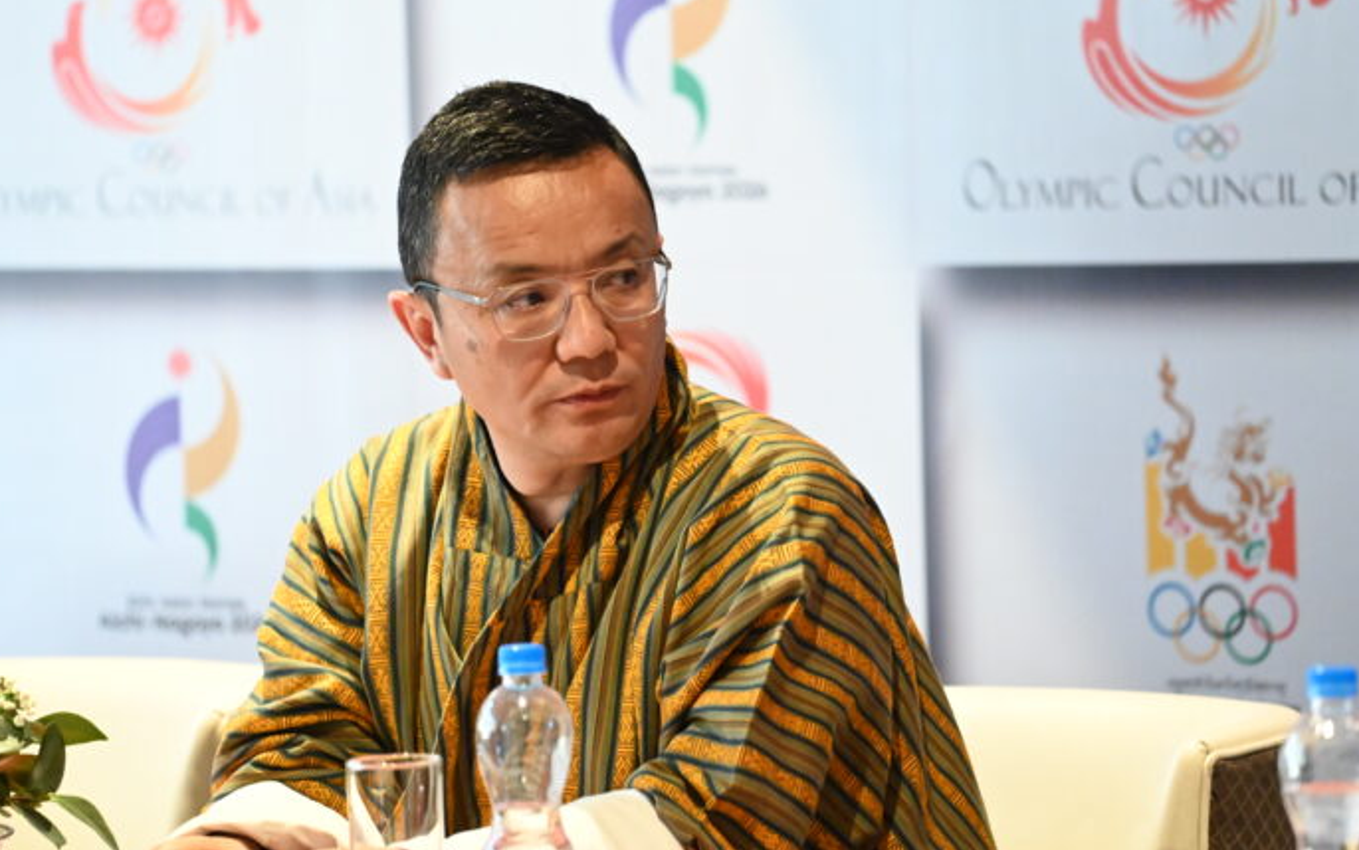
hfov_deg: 9.9
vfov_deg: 6.2
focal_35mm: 211
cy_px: 421
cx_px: 729
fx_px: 7816
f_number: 4
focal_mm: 185
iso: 14400
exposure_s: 1/250
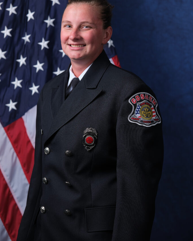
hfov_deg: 12.1
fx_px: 914
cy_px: 97
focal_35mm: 128
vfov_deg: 15.0
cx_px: 96
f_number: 2.8
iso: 125
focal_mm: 75
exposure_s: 1/250
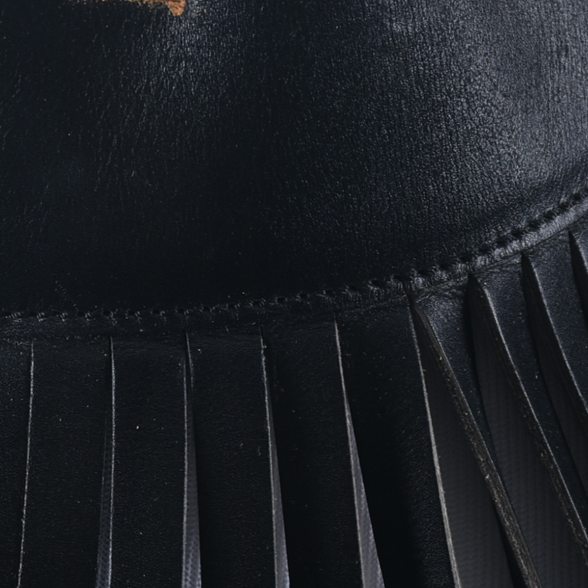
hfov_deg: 4.2
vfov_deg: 4.2
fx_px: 7946
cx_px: 141
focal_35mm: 413
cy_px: 96
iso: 200
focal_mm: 95
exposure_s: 1/200
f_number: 11
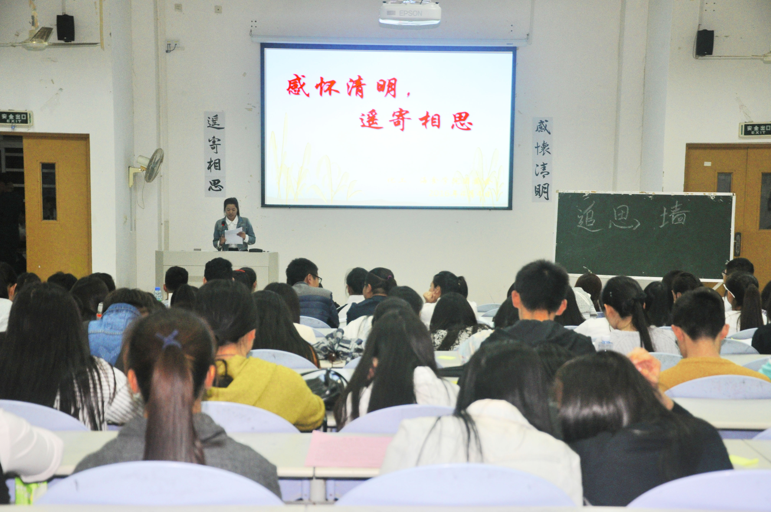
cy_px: 256
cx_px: 386
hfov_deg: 35.1
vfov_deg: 23.7
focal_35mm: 57
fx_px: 1219
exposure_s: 1/60
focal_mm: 38
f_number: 4.5
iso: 800
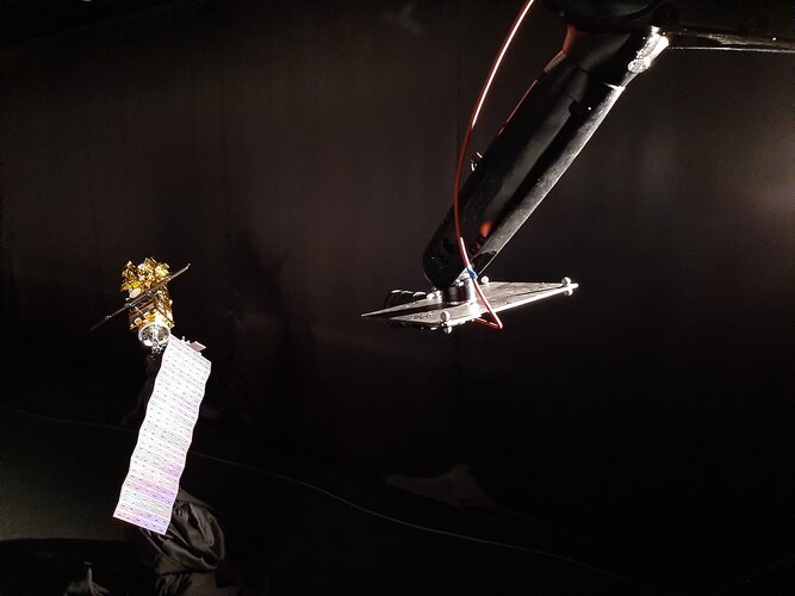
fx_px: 620
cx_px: 398
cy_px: 298
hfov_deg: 65.3
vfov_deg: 51.3
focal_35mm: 27
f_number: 1.7
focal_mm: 3.93
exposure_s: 1/10
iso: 800
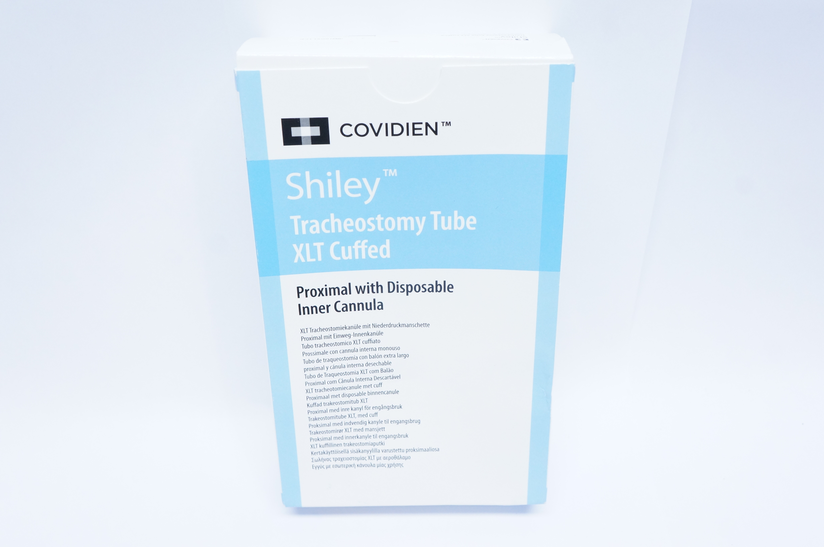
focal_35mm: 33
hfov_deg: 57.3
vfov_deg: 39.9
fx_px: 755
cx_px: 412
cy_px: 274
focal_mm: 22
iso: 1600
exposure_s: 1/60
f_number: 6.3
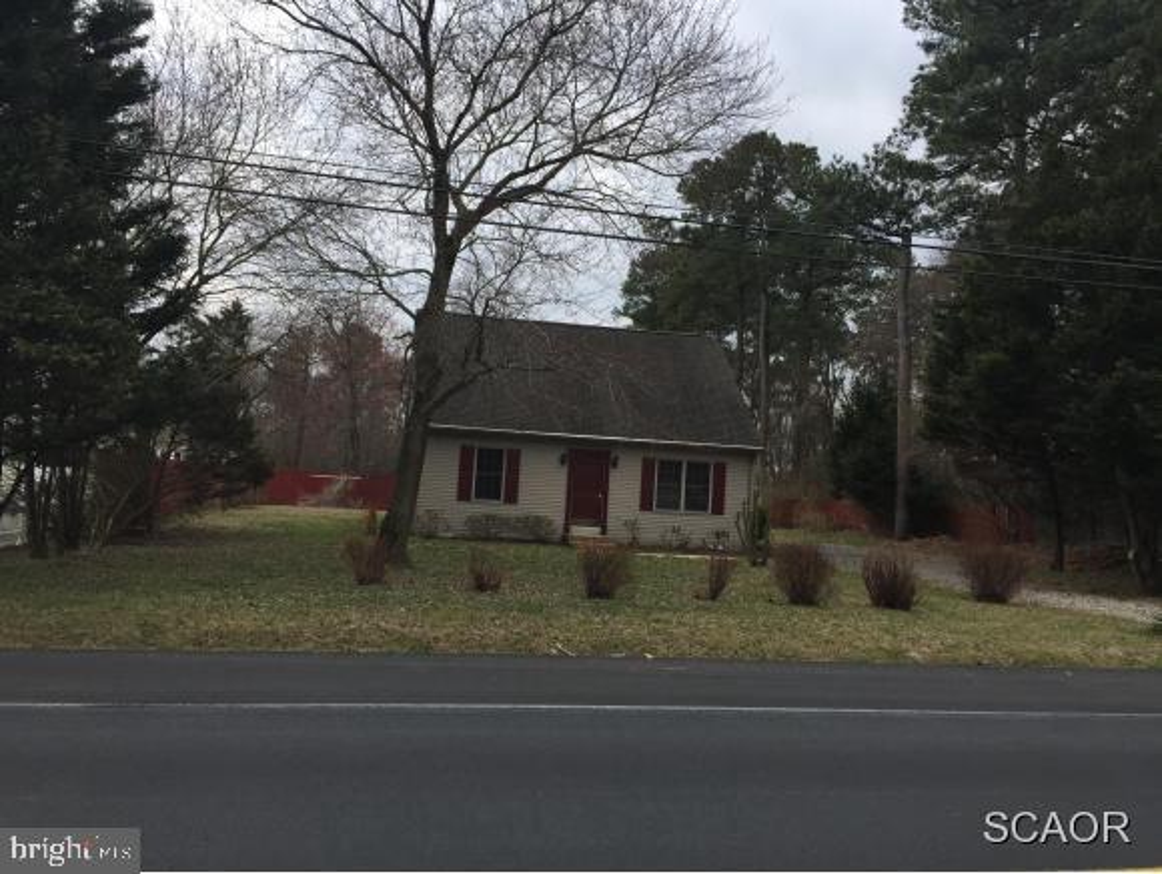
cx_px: 581
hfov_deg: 61.6
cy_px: 437
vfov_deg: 48.3
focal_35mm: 29
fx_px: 974
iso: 32
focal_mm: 4.15
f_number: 2.2
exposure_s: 1/1236
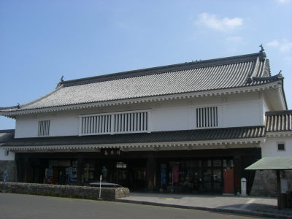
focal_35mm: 38
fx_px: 321
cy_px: 110
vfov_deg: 37.7
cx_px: 146
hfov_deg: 49.0
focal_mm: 6.2
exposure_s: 1/500
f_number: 4.3
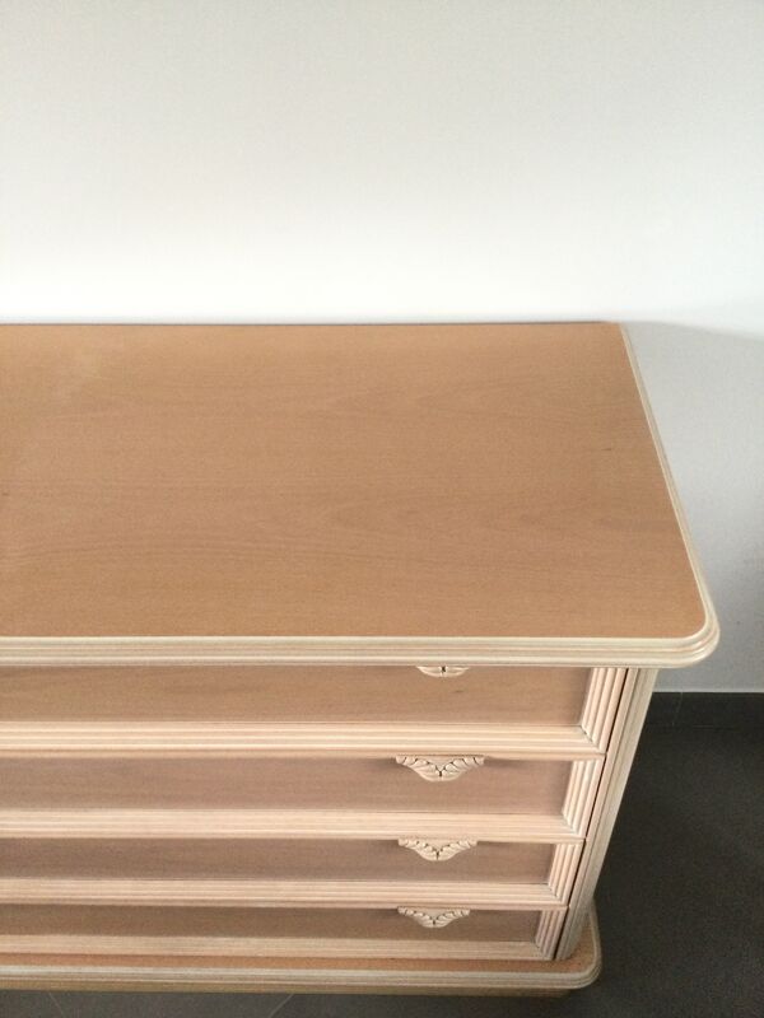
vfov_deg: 58.4
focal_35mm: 31
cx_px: 382
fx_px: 912
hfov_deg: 45.4
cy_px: 509
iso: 160
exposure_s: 1/33
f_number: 2.4
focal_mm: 3.3
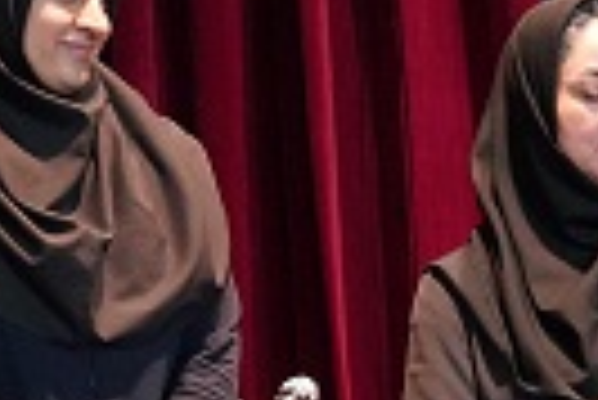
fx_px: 5571
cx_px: 279
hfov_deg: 6.1
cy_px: 393
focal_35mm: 335
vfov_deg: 4.1
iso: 6400
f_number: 4
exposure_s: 1/160
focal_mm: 56
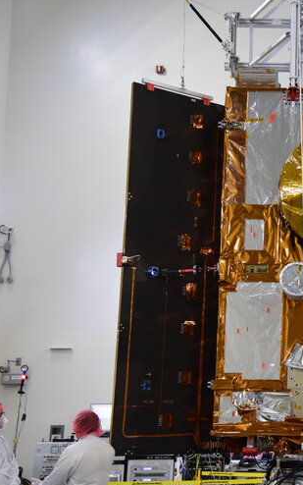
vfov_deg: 30.2
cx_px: 349
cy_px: 242
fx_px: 898
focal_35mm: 68
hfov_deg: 18.3
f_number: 4
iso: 3200
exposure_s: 1/200
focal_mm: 44
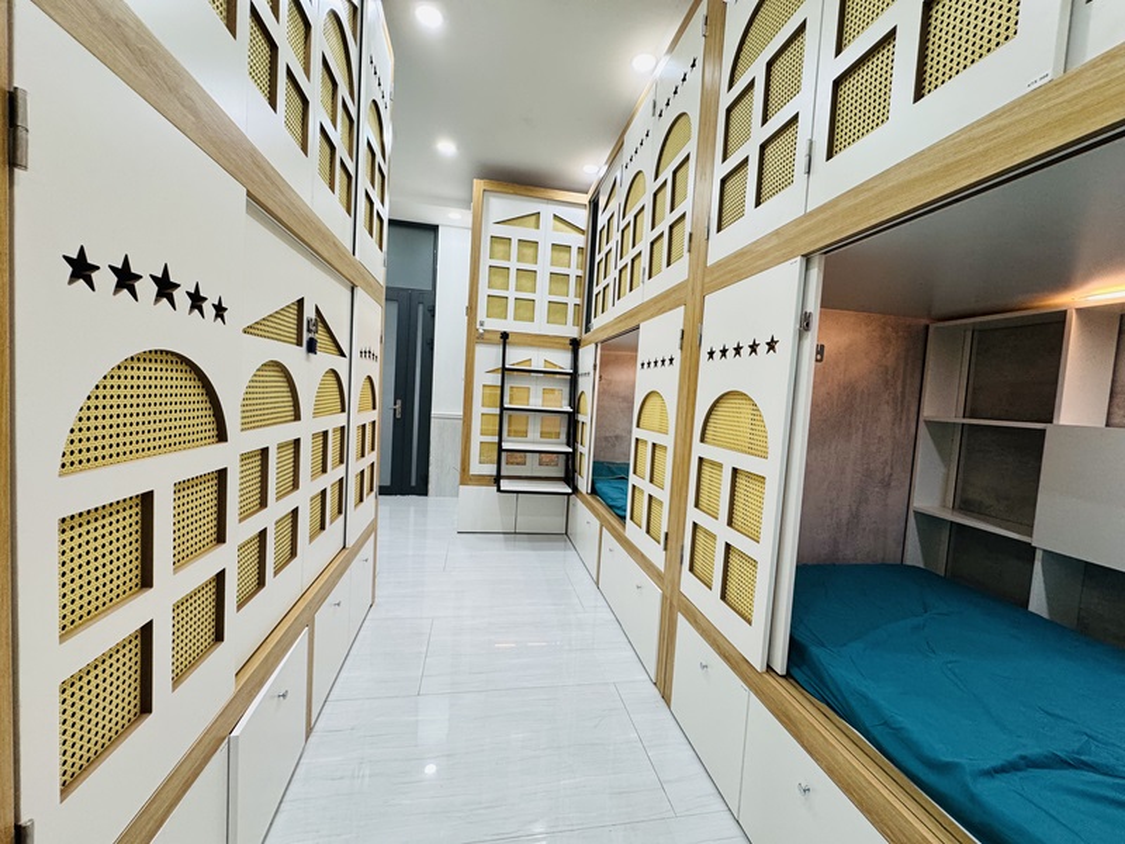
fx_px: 455
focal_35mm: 14
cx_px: 562
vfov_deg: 85.7
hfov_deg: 102.1
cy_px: 422
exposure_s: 1/100
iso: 200
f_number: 2.2
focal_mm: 2.22
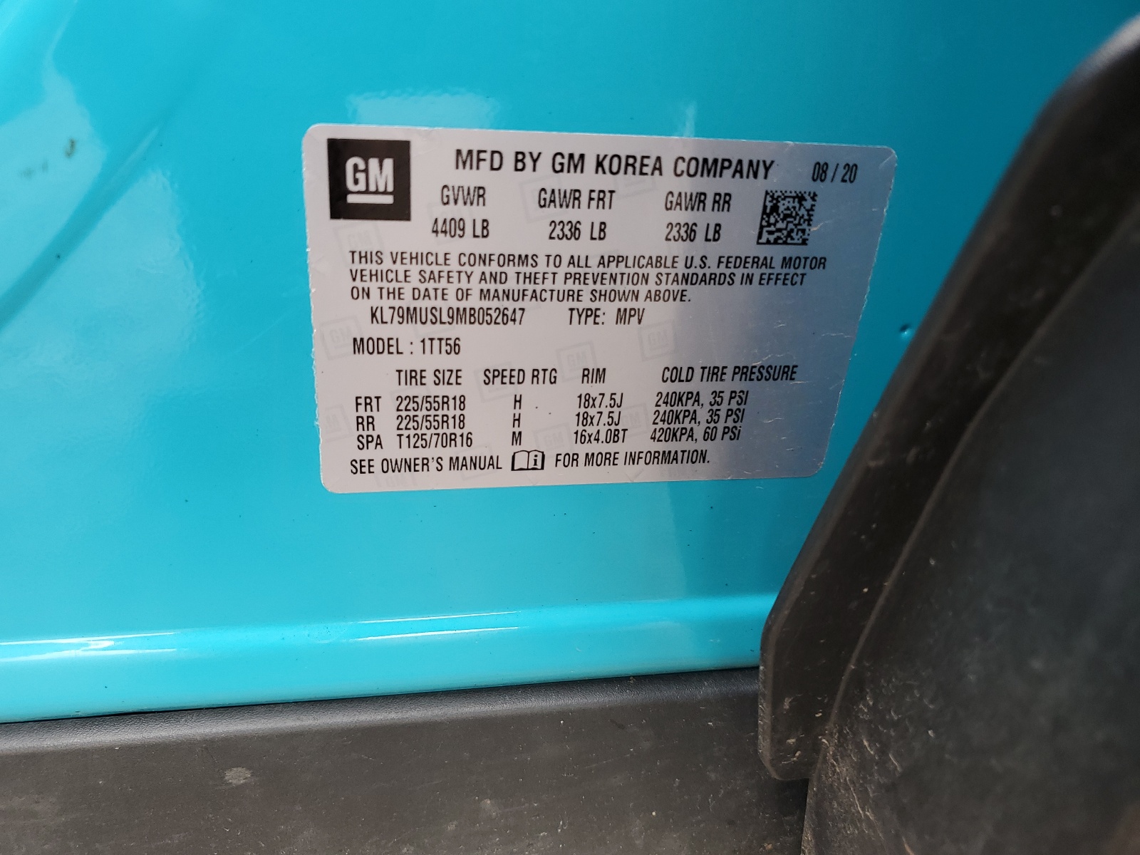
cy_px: 428
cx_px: 570
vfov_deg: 53.1
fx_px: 856
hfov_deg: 67.3
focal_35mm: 26
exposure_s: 1/217
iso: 50
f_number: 1.5
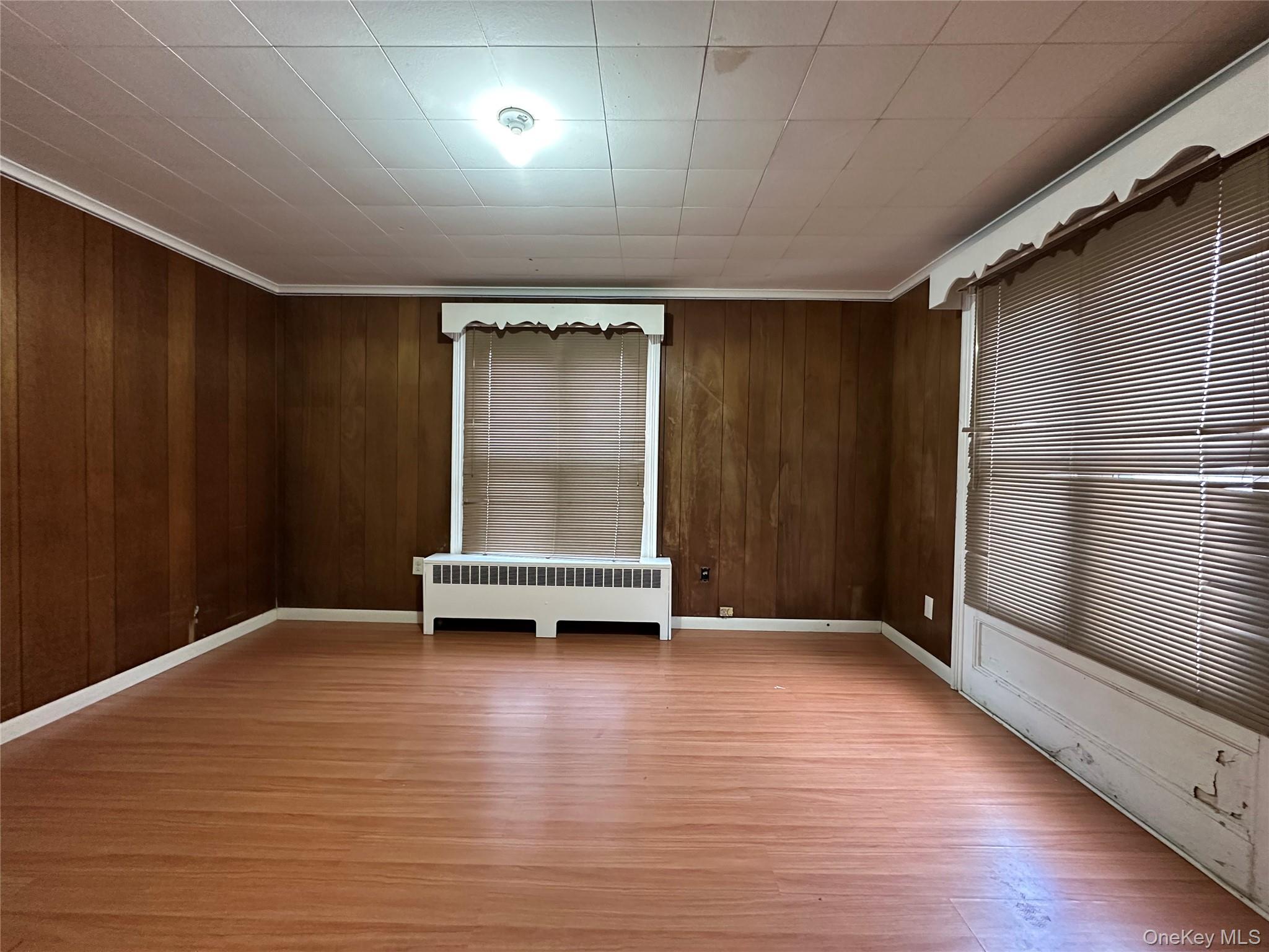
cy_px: 476
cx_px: 634
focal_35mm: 14
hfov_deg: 102.1
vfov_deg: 85.7
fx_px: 513
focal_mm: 2.22
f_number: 2.2
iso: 500
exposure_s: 1/60
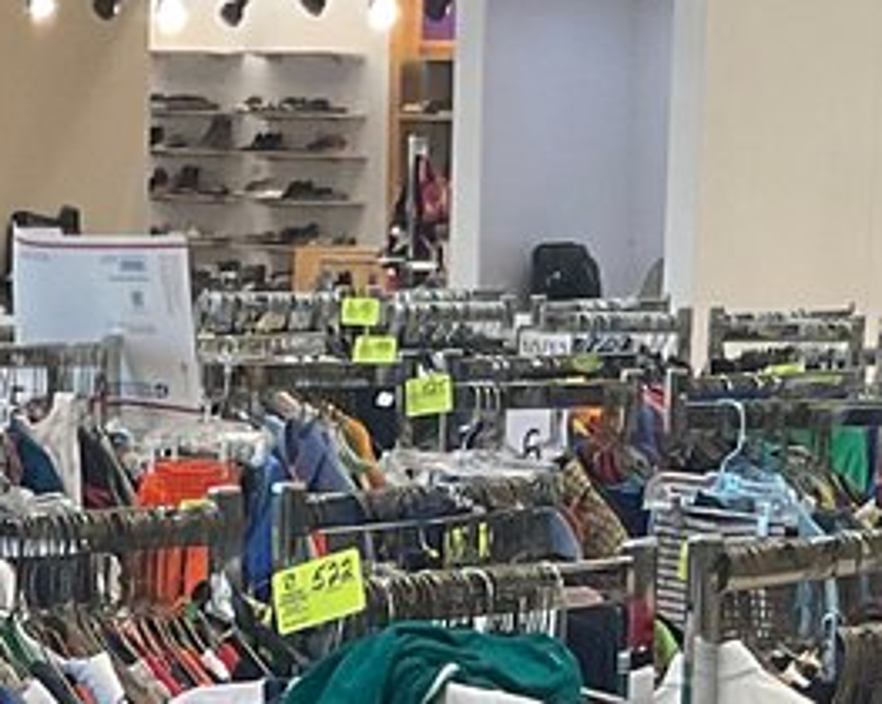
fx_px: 4252
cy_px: 1302
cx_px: 401
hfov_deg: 11.8
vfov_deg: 9.0
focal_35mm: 163
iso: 80
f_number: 1.8
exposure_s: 1/60
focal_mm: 3
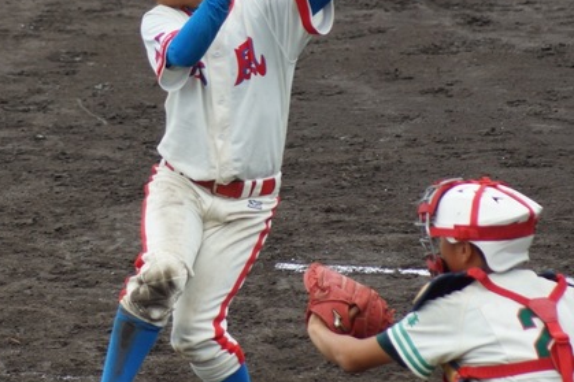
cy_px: 163
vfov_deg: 2.6
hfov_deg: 3.9
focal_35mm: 527
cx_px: 136
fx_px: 8399
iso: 320
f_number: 5.6
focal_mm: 200
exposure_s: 1/320
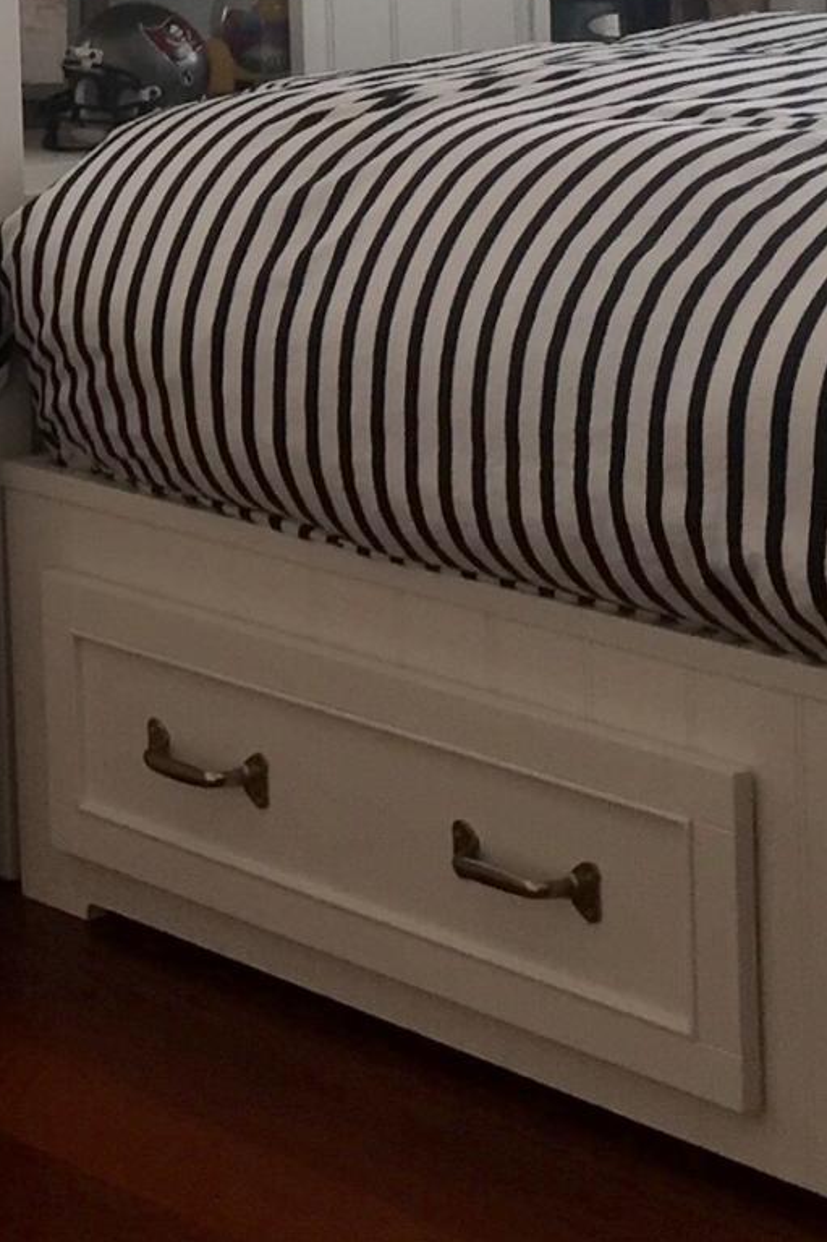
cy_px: 10
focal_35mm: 118
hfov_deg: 11.1
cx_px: -421
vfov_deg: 17.0
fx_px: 4068
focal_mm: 4.15
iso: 32
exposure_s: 1/137
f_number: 2.2
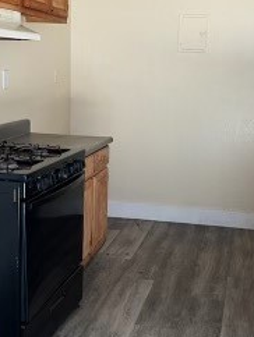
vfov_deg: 34.8
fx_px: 537
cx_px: 155
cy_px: 142
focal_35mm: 55
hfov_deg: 26.5
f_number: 1.5
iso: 125
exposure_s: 1/81
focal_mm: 5.7
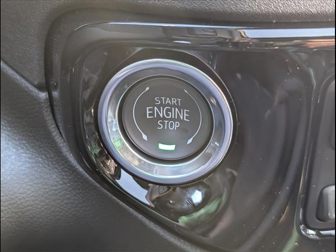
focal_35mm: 49
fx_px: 476
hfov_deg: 38.9
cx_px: 168
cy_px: 126
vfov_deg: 29.7
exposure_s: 1/179
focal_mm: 6.9
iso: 766
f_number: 1.68
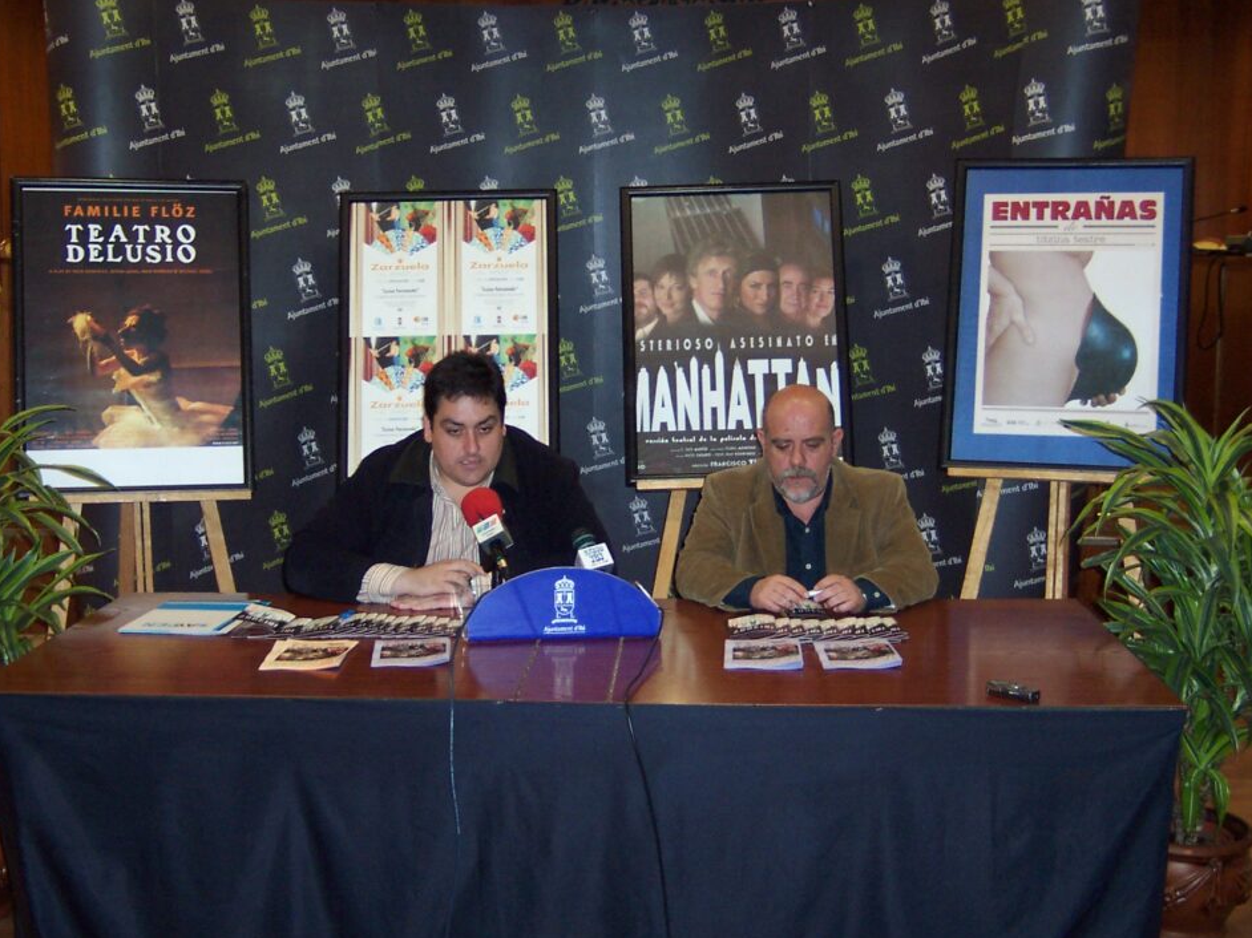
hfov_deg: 36.2
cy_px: 476
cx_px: 625
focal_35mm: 53
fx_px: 1916
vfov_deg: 27.5
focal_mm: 8
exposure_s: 1/60
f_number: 2.8
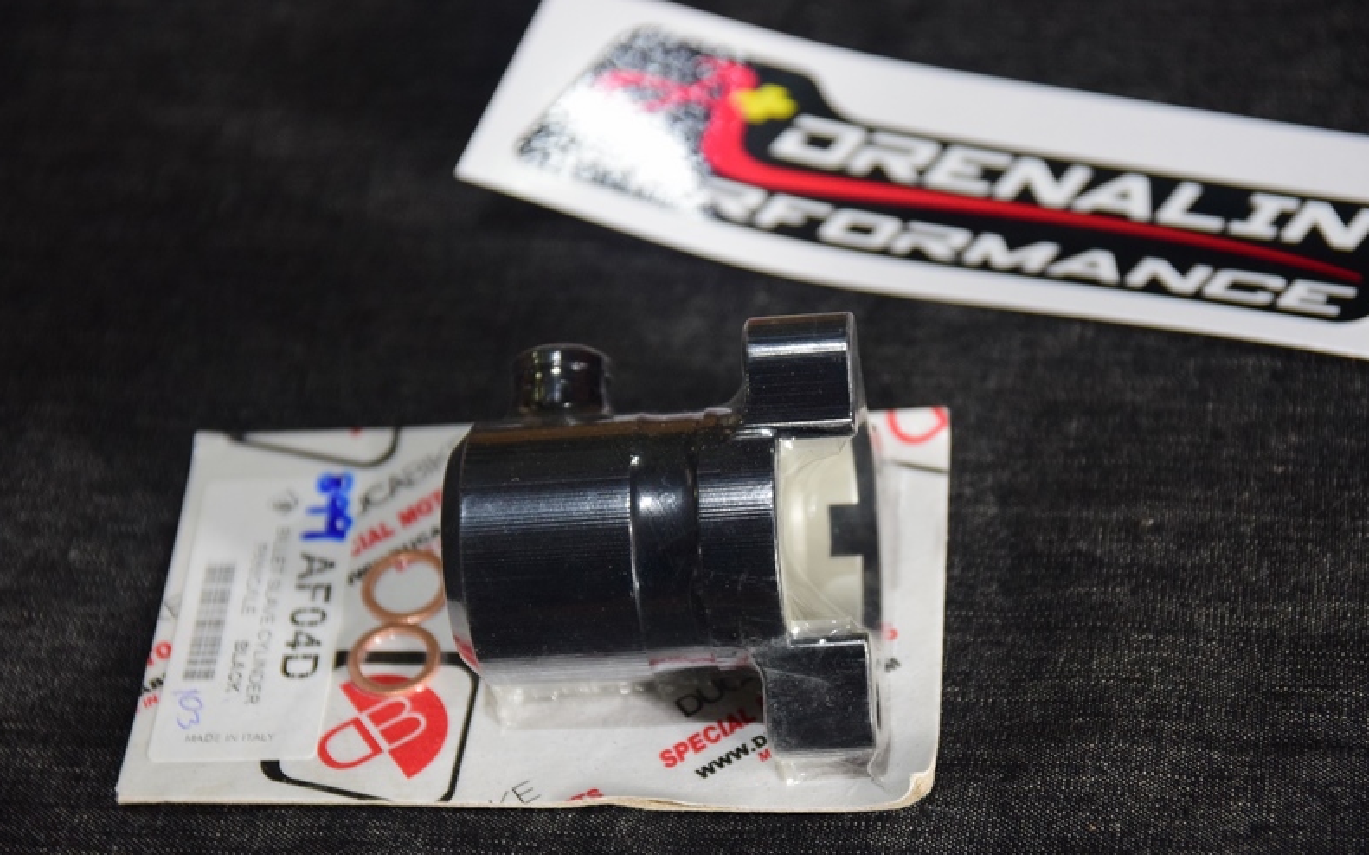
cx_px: 687
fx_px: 3581
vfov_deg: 13.6
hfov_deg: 21.6
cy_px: 446
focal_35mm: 96
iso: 1600
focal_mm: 62
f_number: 4
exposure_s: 1/40
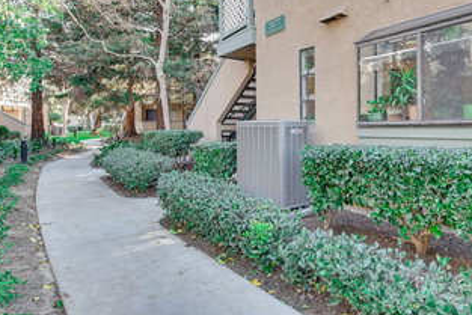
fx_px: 302
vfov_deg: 54.4
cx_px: 305
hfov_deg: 74.3
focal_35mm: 23
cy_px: 113
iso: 1250
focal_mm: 10
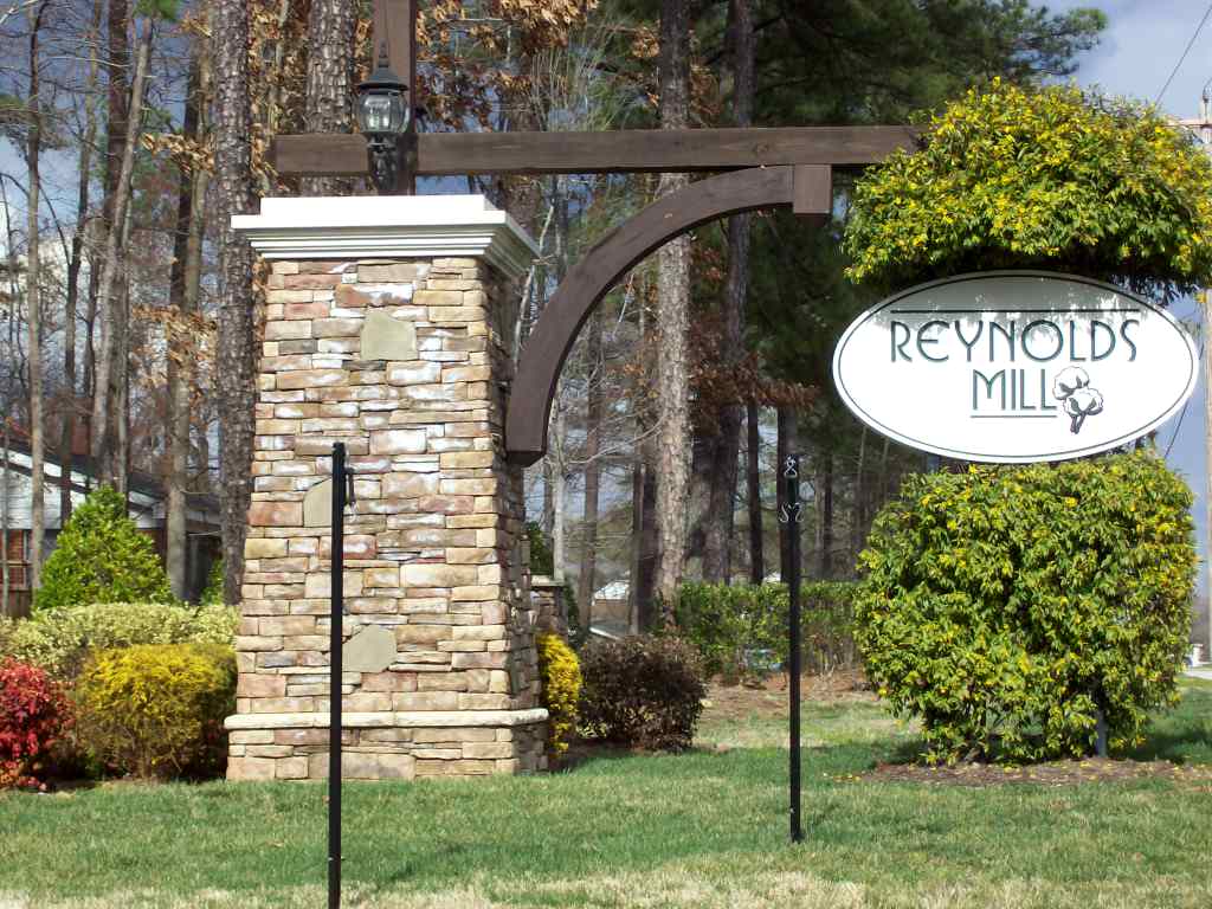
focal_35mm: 87
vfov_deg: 17.0
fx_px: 3046
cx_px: 606
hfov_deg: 22.5
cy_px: 454
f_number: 4.3
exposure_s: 1/673
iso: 80
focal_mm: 14.3
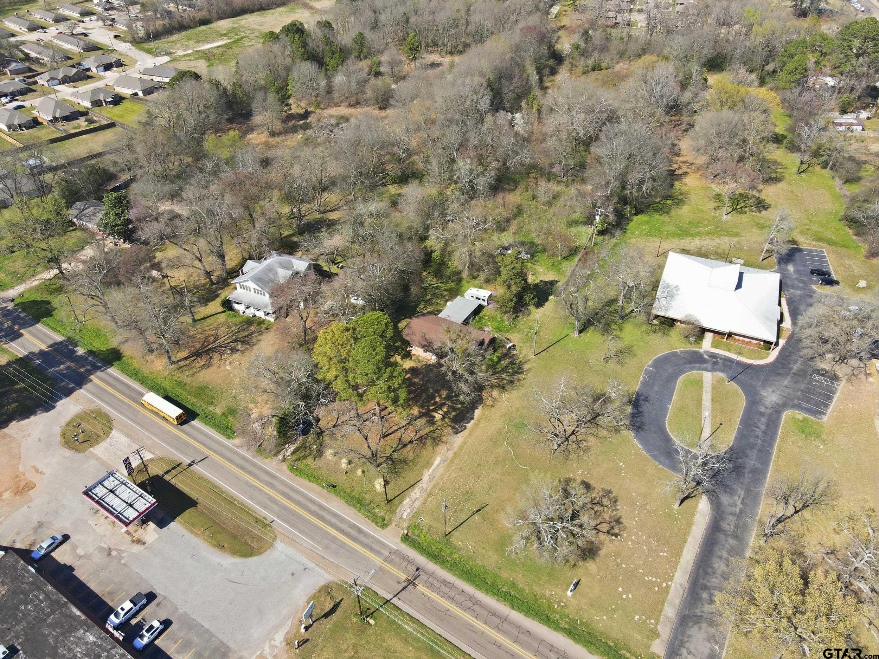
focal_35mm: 24
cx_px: 440
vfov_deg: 56.8
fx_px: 609
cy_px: 330
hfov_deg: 71.6
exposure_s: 1/400
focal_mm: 4.5
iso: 100
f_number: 2.8
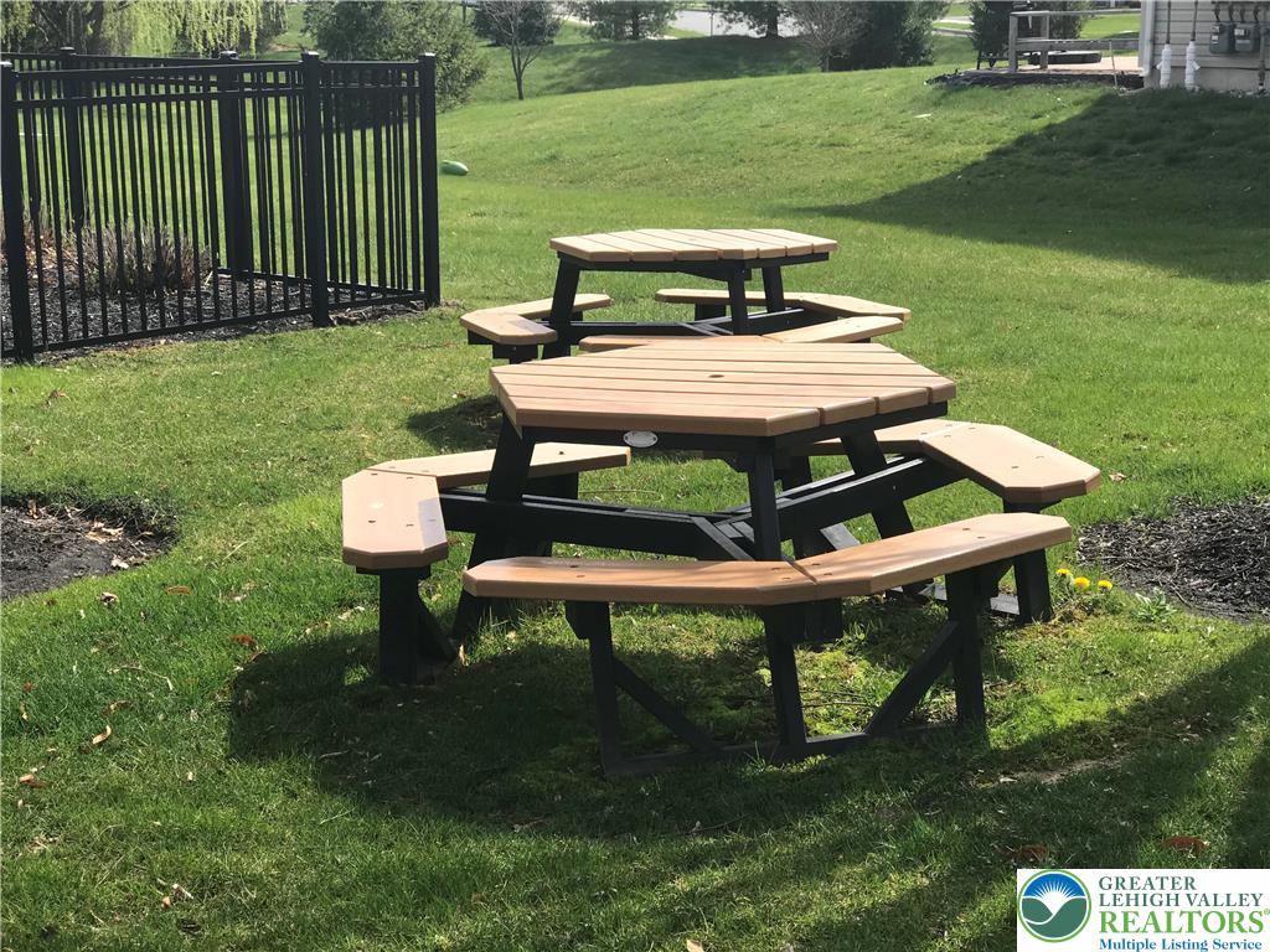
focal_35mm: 57
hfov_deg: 33.8
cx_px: 635
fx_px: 2091
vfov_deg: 25.7
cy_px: 476
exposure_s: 1/381
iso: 20
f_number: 2.8
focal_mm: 6.6
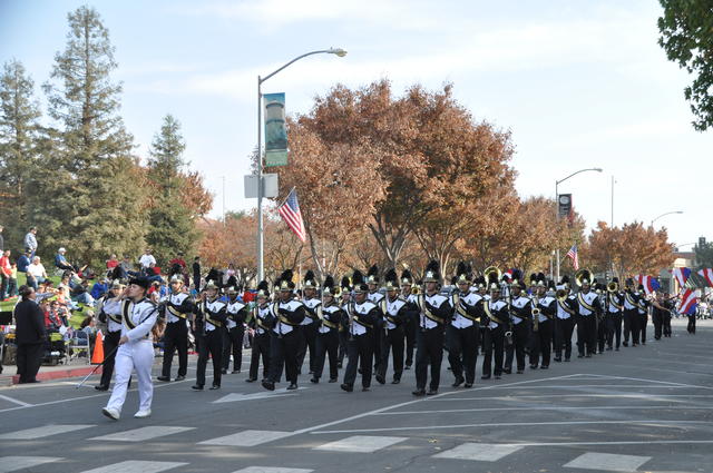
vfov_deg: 20.6
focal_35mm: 66
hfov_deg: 30.5
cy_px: 236
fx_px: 1305
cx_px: 356
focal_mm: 44
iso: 200
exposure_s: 1/200
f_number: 7.1
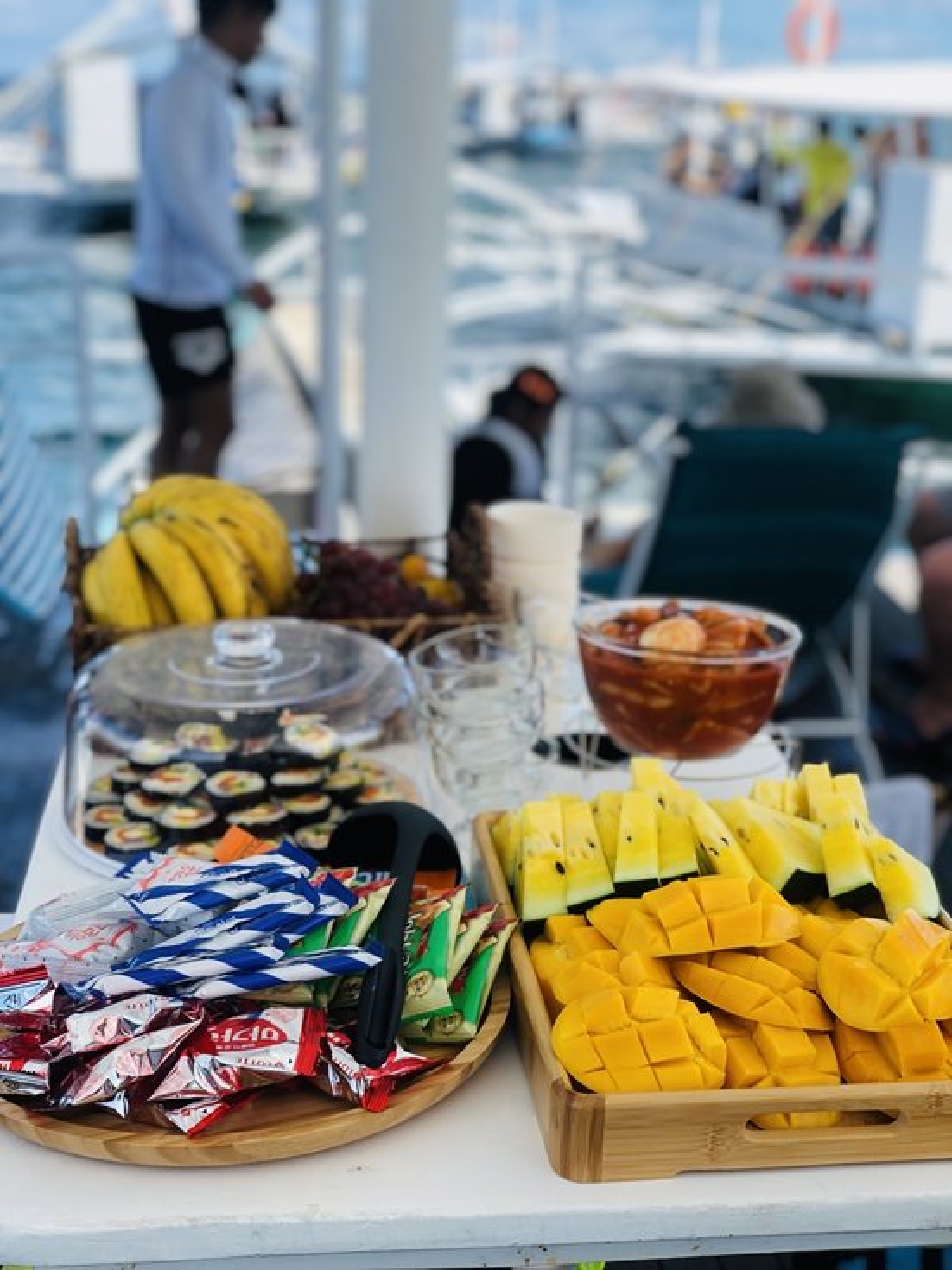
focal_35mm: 52
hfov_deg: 28.0
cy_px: 635
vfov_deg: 36.8
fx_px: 1907
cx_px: 476
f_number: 2.4
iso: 16
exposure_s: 1/362
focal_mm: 6
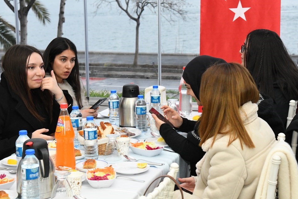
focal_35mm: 78
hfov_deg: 26.0
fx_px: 646
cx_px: 150
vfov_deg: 17.5
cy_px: 86
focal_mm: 62
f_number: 8
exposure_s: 1/250
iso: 4000
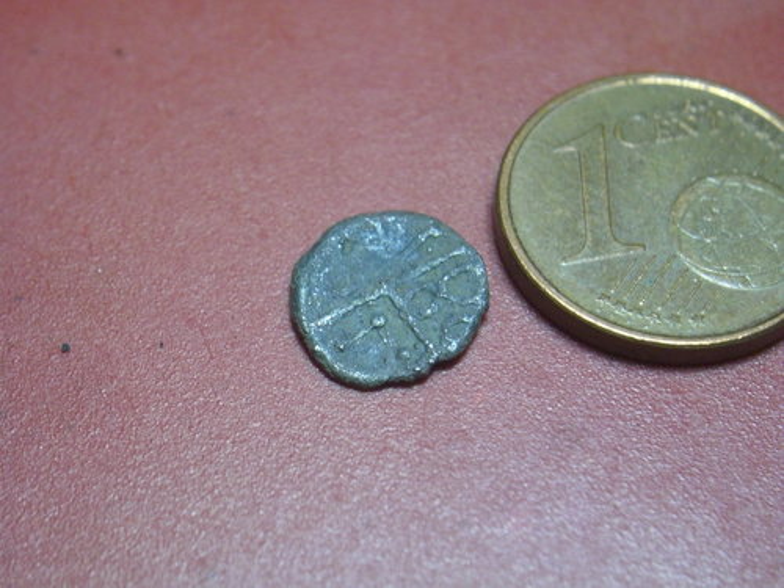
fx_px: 1495
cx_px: 392
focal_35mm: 66
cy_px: 294
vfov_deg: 22.3
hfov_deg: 29.4
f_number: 4.2
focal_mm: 12.8
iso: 200
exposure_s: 1/60
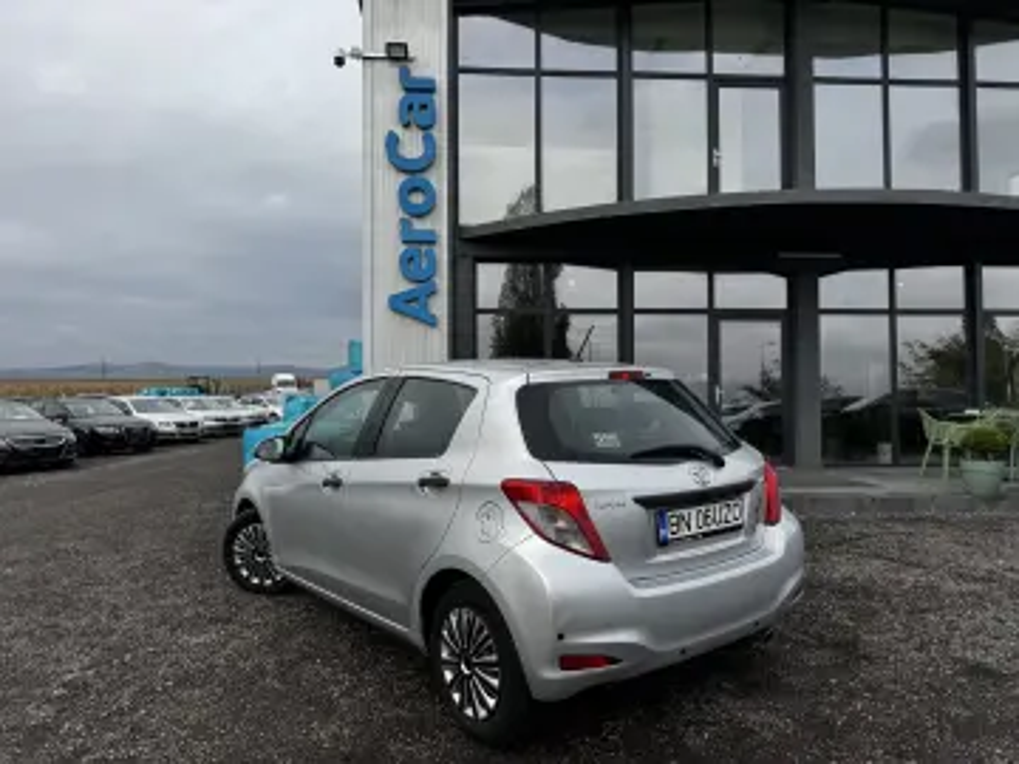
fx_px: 706
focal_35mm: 24
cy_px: 382
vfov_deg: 56.8
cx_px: 510
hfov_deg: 71.6
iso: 80
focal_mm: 6.76
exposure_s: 1/1923
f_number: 1.78
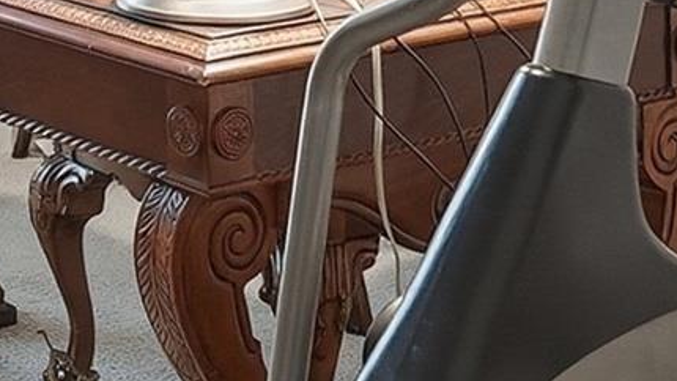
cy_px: -381
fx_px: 2166
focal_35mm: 121
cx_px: -120
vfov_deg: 9.4
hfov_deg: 17.0
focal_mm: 16.5
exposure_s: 1/6
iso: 250
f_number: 9
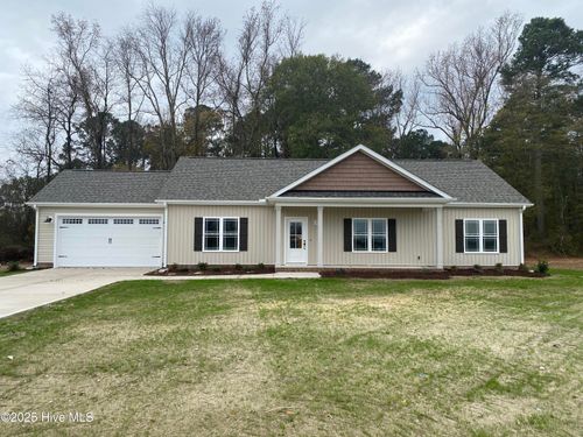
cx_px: 292
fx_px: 438
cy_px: 218
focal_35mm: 26
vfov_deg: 53.1
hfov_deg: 67.3
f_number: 1.8
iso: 32
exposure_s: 1/1316
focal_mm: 4.25
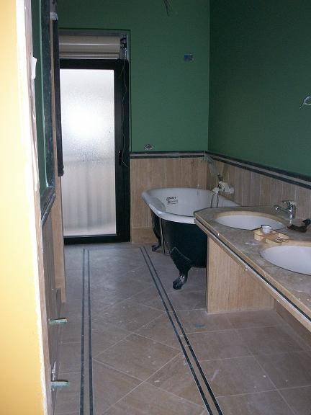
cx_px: 156
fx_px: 431
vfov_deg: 51.4
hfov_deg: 39.7
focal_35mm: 36
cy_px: 208
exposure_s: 1/64
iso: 140
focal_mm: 5.9
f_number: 4.5
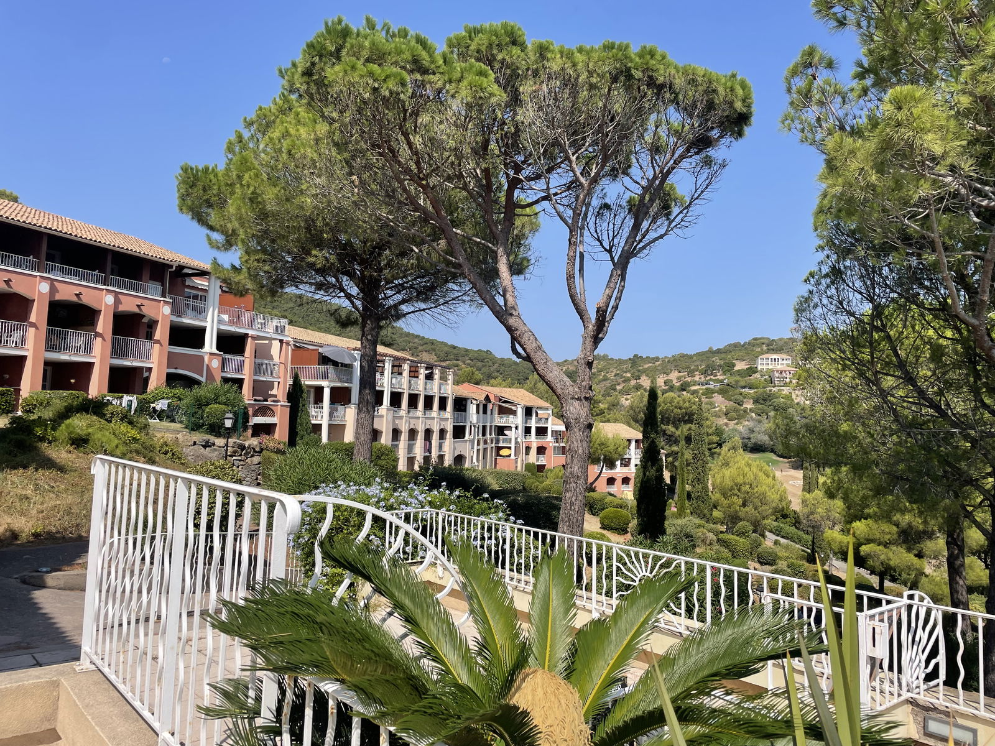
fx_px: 747
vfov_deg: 53.1
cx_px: 498
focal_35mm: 26
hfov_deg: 67.3
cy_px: 373
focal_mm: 4.2
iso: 32
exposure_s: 1/3731
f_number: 1.6
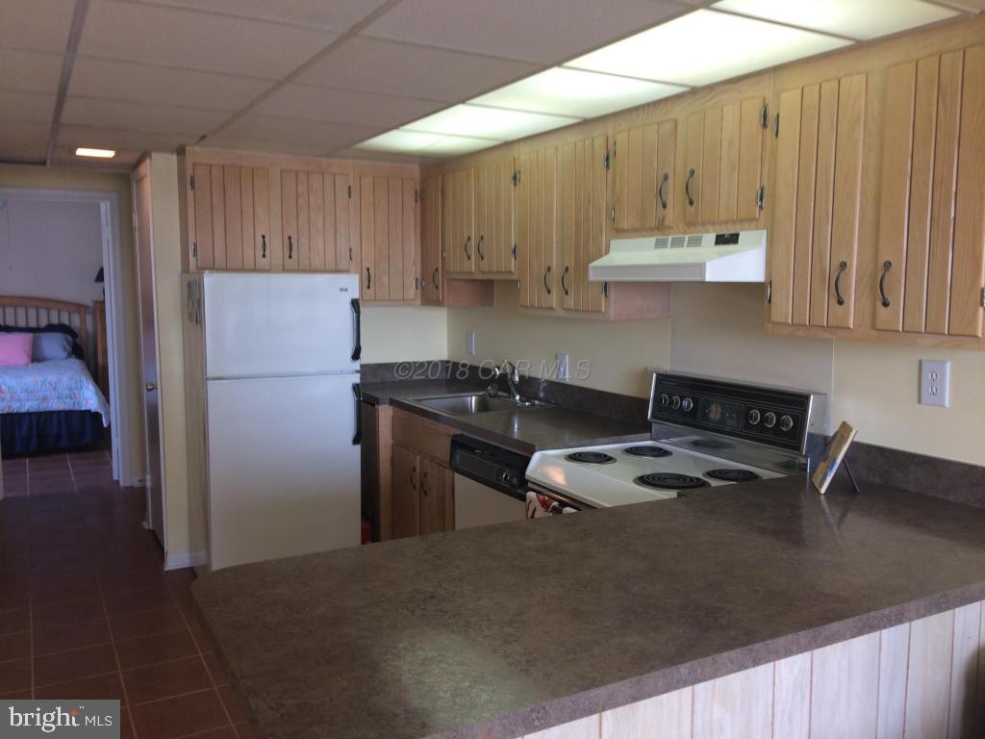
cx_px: 492
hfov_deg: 61.7
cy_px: 370
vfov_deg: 48.2
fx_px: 825
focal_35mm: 29
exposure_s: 1/60
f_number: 2.2
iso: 50
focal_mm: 4.15
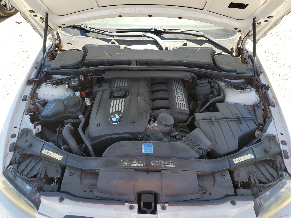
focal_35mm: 26
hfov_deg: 67.3
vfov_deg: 53.1
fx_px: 219
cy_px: 109
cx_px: 146
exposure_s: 1/588
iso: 50
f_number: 1.5
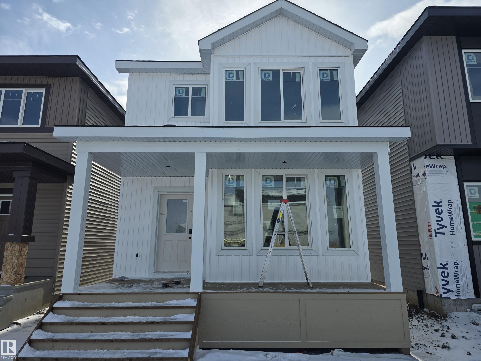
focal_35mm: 23
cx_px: 240
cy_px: 180
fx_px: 320
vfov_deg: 58.9
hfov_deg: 73.9
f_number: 1.7
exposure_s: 1/7944
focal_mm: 6.3
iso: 64
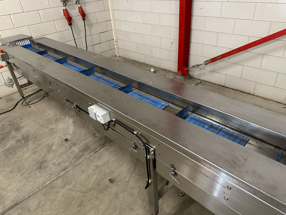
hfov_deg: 71.6
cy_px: 108
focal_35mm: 24
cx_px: 143
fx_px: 198
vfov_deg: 56.8
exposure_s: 1/50
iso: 500
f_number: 1.8
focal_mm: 6.86
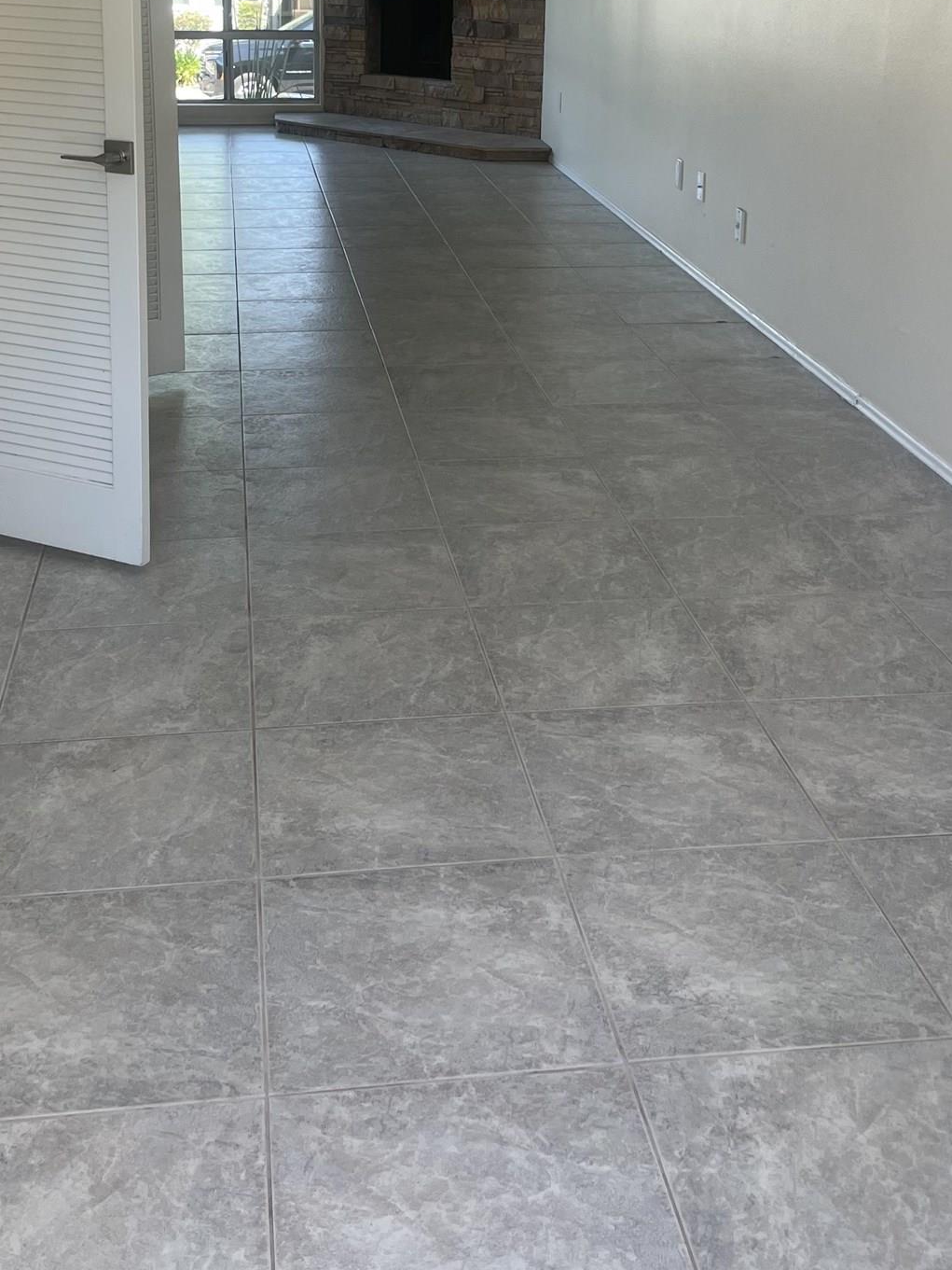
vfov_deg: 41.1
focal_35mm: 44
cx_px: 433
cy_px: 255
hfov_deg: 32.9
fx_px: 1613
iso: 40
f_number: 1.6
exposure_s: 1/121
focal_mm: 4.2
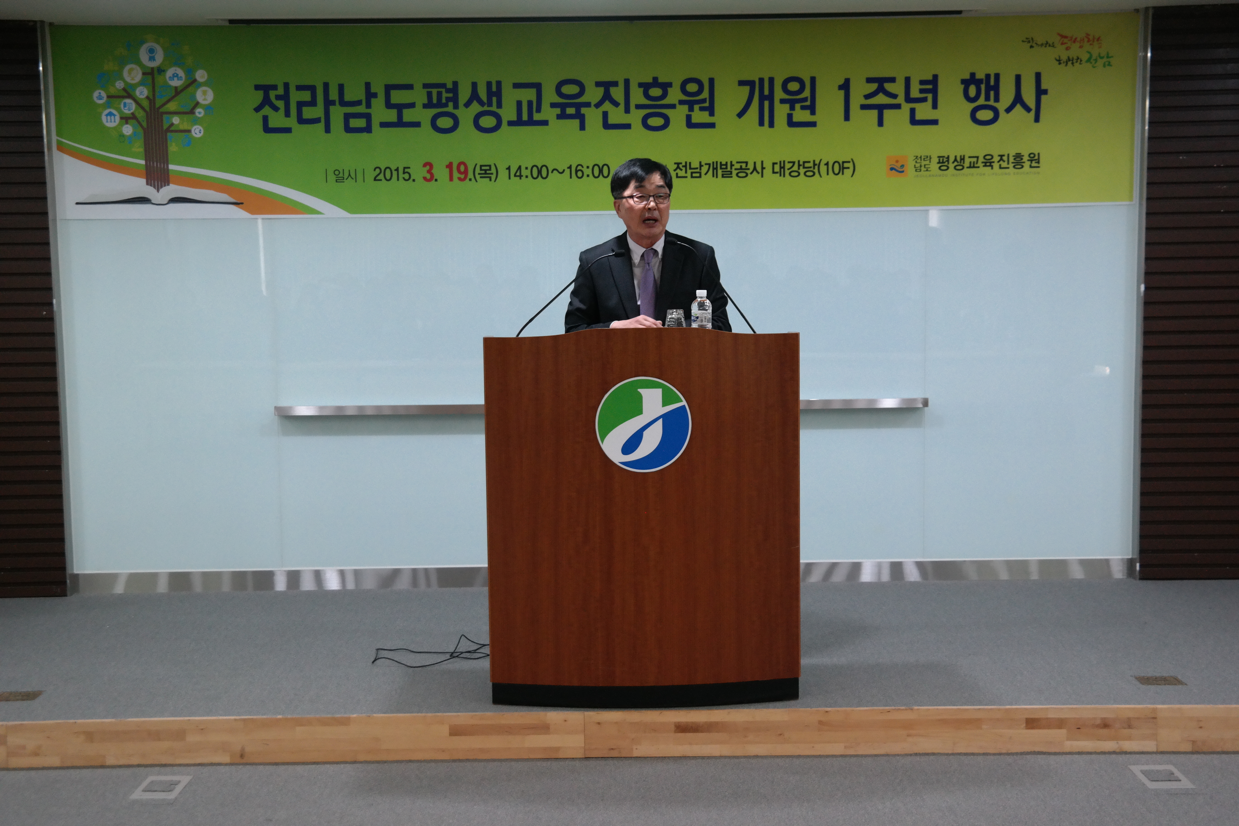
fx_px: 1583
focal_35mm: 46
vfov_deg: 29.2
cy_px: 413
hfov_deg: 42.7
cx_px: 620
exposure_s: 1/50
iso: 800
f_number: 4.5
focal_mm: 30
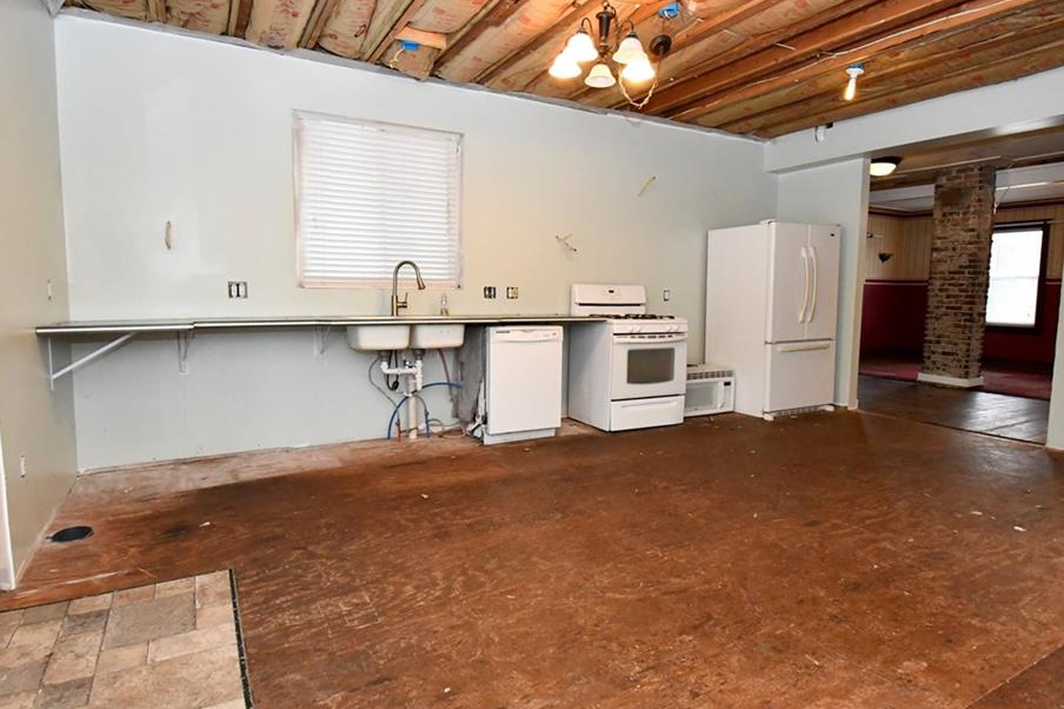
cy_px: 349
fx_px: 502
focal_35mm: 17
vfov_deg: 70.4
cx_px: 518
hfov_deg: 93.3
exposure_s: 1/125
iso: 4000
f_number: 8
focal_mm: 10
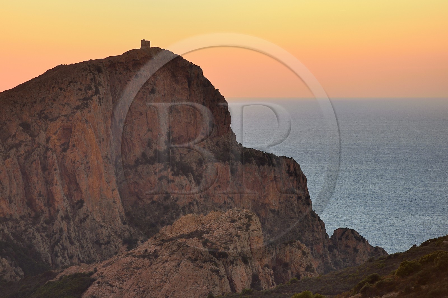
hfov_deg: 10.3
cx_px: 224
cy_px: 149
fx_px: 2487
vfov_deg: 6.9
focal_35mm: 200
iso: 400
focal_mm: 200
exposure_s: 1/250
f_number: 5
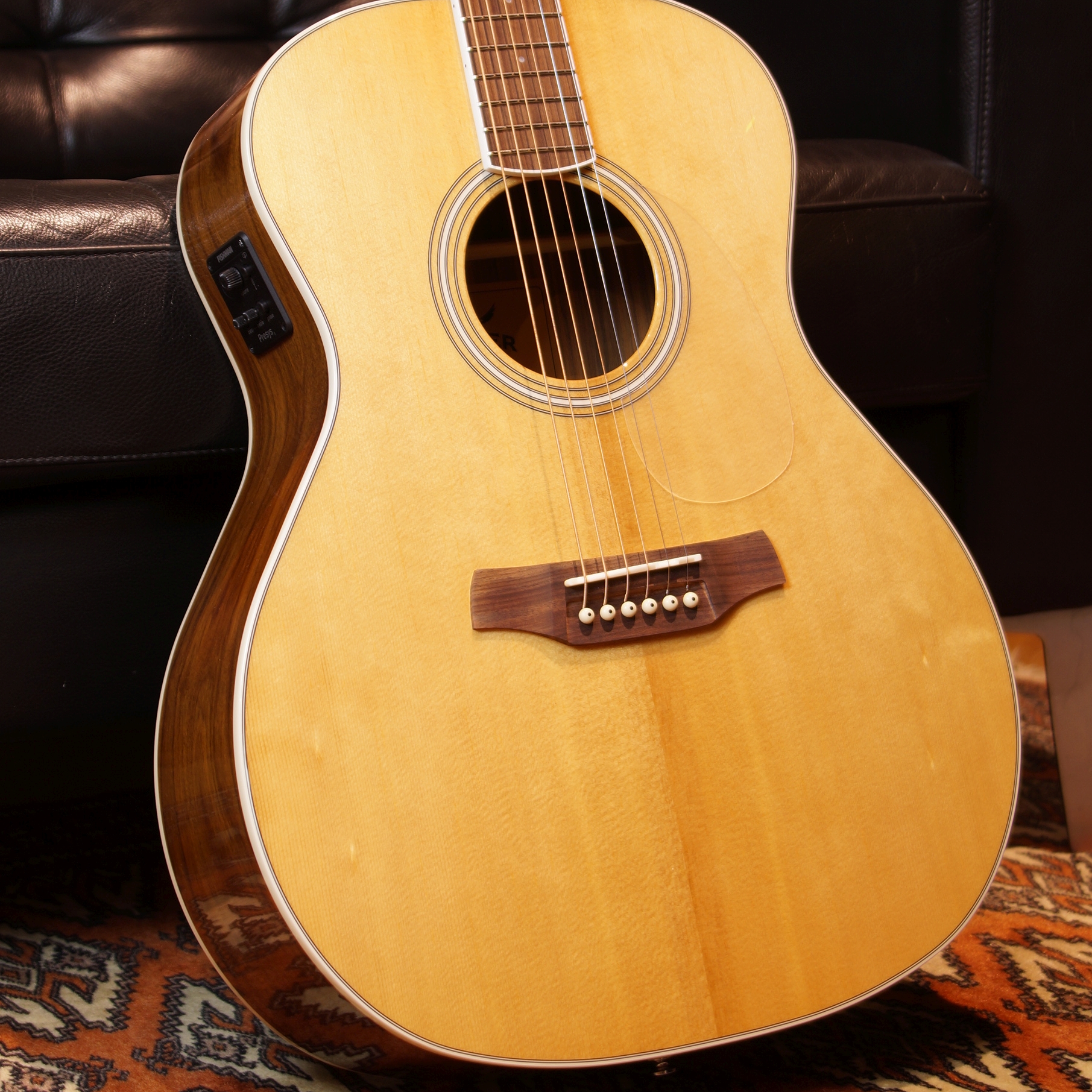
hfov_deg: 20.0
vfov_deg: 20.0
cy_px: 390
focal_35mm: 87
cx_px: 545
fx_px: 3092
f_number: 5
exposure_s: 1/8
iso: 100
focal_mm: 45
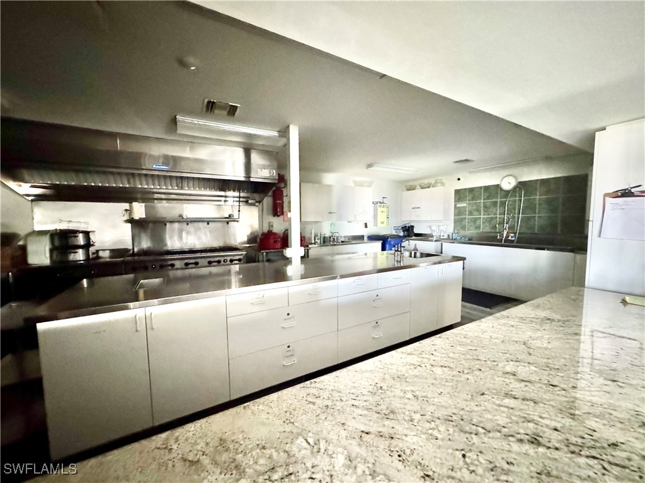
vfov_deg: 85.7
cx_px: 322
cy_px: 242
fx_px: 261
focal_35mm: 14
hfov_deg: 102.1
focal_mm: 2.22
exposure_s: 1/39
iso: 1600
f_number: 2.2
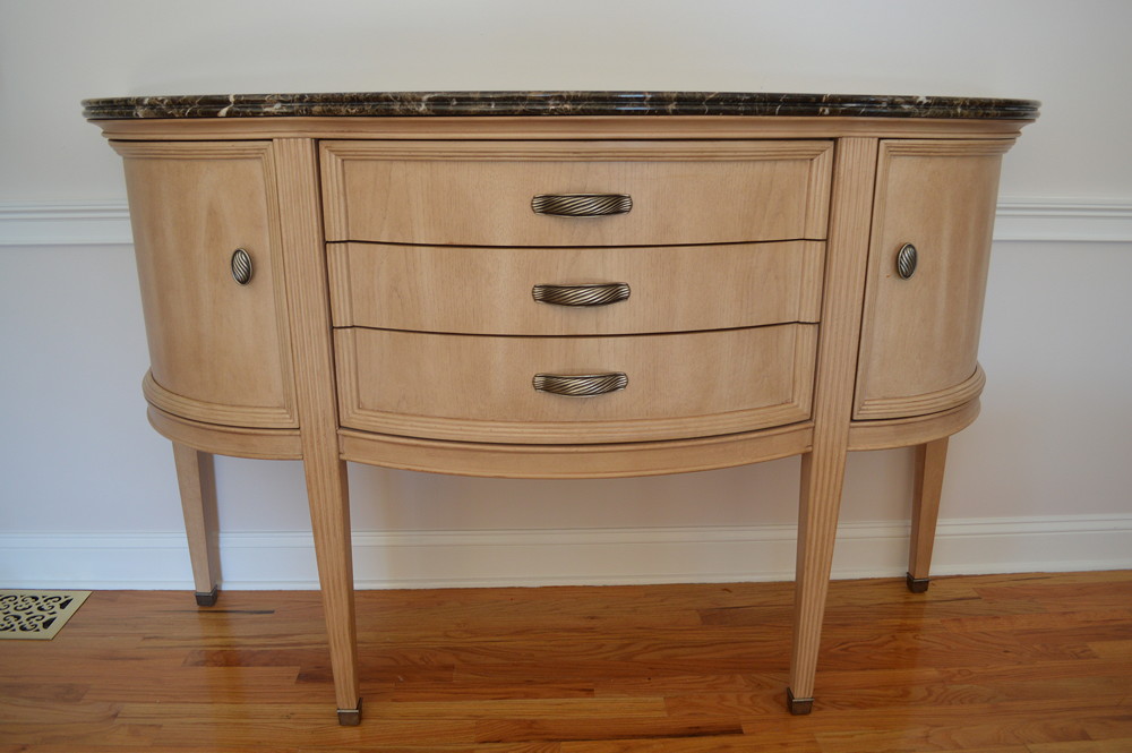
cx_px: 566
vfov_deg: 47.9
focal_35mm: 27
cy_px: 376
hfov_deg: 67.4
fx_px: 848
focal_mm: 18
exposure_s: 1/60
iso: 400
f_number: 4
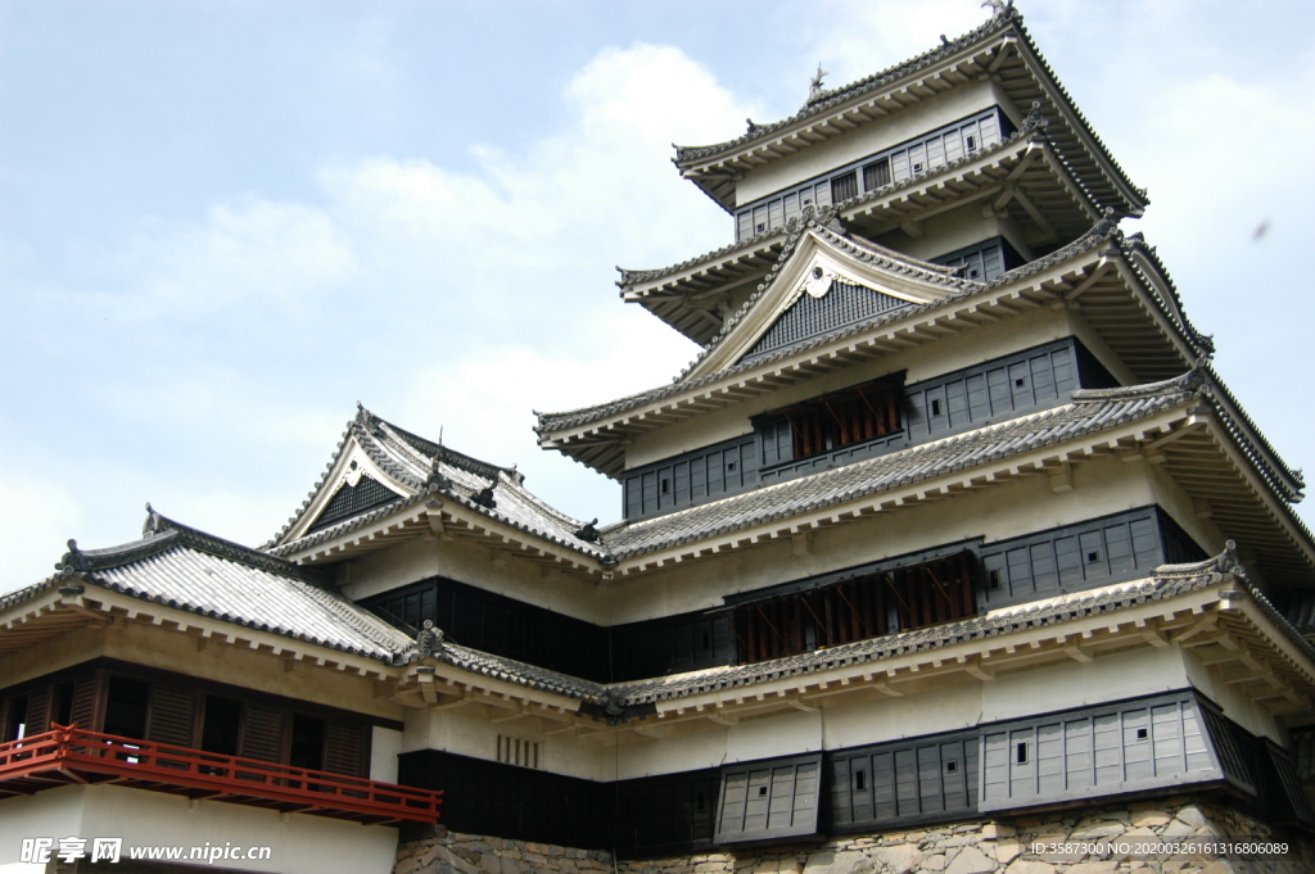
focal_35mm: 36
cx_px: 658
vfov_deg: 36.8
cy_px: 437
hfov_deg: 53.2
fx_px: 1314
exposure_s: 1/350
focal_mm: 24
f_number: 4
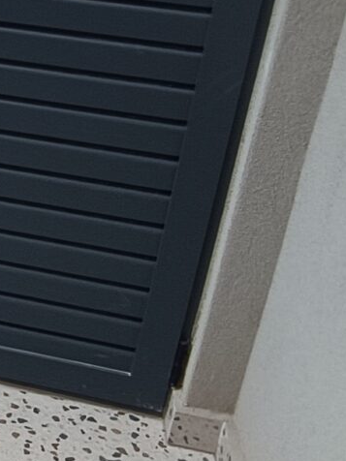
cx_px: -340
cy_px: 102
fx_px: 1146
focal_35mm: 86
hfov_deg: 14.4
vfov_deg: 22.5
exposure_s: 1/303
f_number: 2.2
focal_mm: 1.66
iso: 50
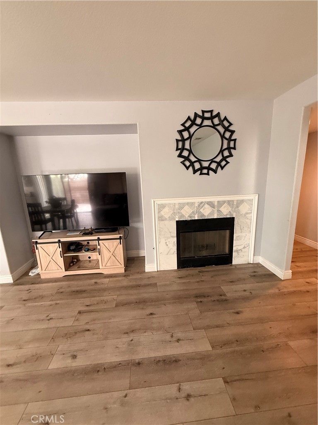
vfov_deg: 102.1
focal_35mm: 14
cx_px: 159
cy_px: 212
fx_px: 171
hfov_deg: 85.7
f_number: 2.2
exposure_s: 1/60
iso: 400
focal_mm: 2.22
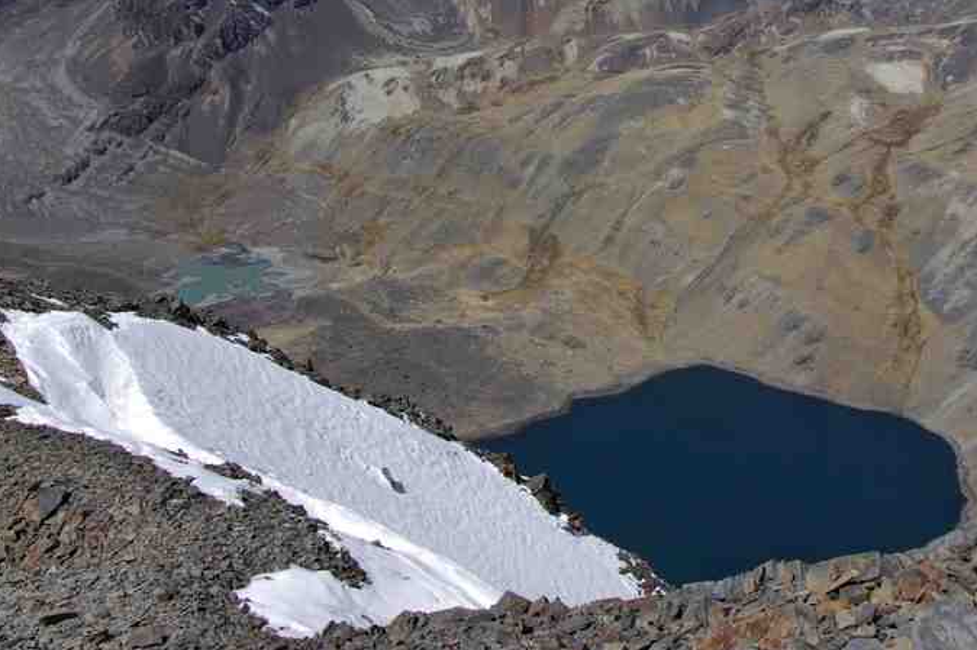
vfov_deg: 24.0
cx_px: 626
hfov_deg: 35.6
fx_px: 1511
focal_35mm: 56
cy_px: 170
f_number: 8
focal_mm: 25
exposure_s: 1/350
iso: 100
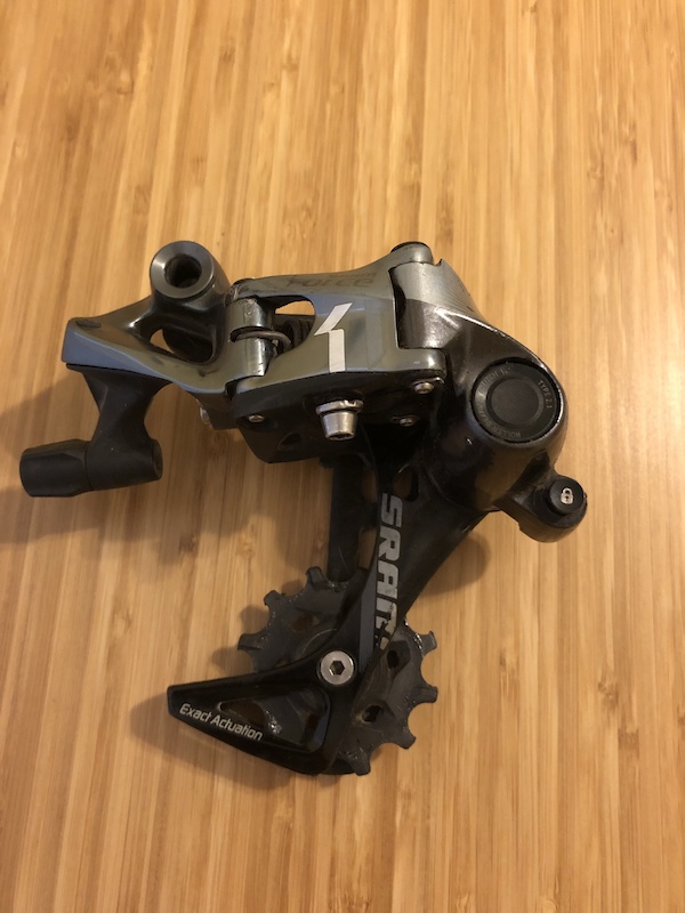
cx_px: 342
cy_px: 456
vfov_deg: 63.4
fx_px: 739
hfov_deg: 49.7
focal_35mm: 28
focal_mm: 3.99
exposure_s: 1/5
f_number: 1.8
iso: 100
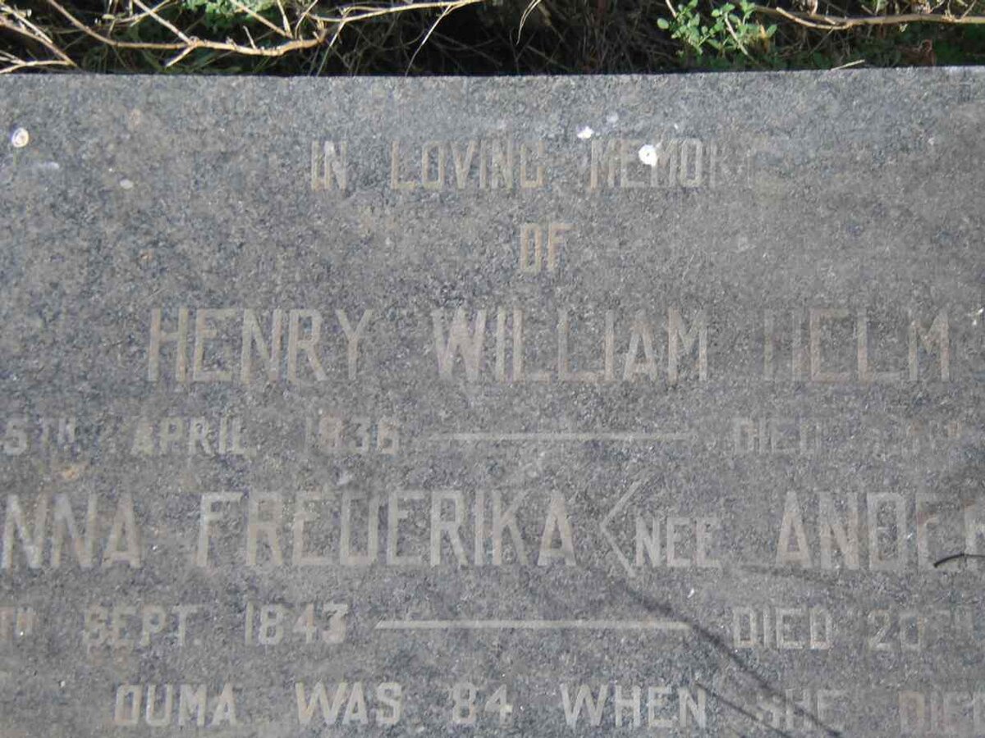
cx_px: 492
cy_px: 369
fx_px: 2959
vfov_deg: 14.2
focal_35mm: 104
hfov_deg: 18.9
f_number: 3.9
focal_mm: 16
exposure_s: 1/250
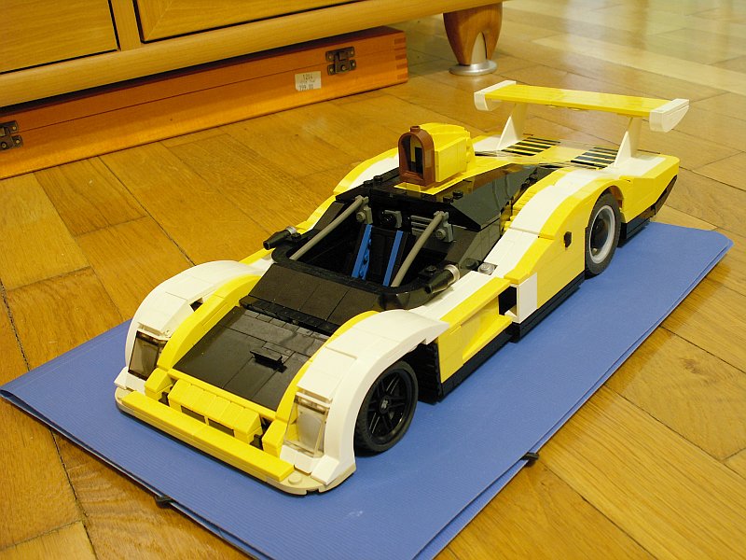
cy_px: 280
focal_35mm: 40
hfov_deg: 46.8
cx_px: 373
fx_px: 862
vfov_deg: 36.0
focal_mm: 6.59
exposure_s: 2.5
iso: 50
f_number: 3.2
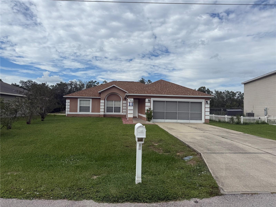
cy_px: 104
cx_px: 138
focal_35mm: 24
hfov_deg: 71.6
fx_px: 191
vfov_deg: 56.8
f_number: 1.78
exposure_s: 1/7353
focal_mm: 6.76
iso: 80
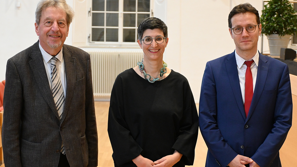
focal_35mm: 84
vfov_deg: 14.5
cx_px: 149
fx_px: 658
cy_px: 80
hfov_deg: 25.4
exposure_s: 1/100
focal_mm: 53
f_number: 4.8
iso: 4500
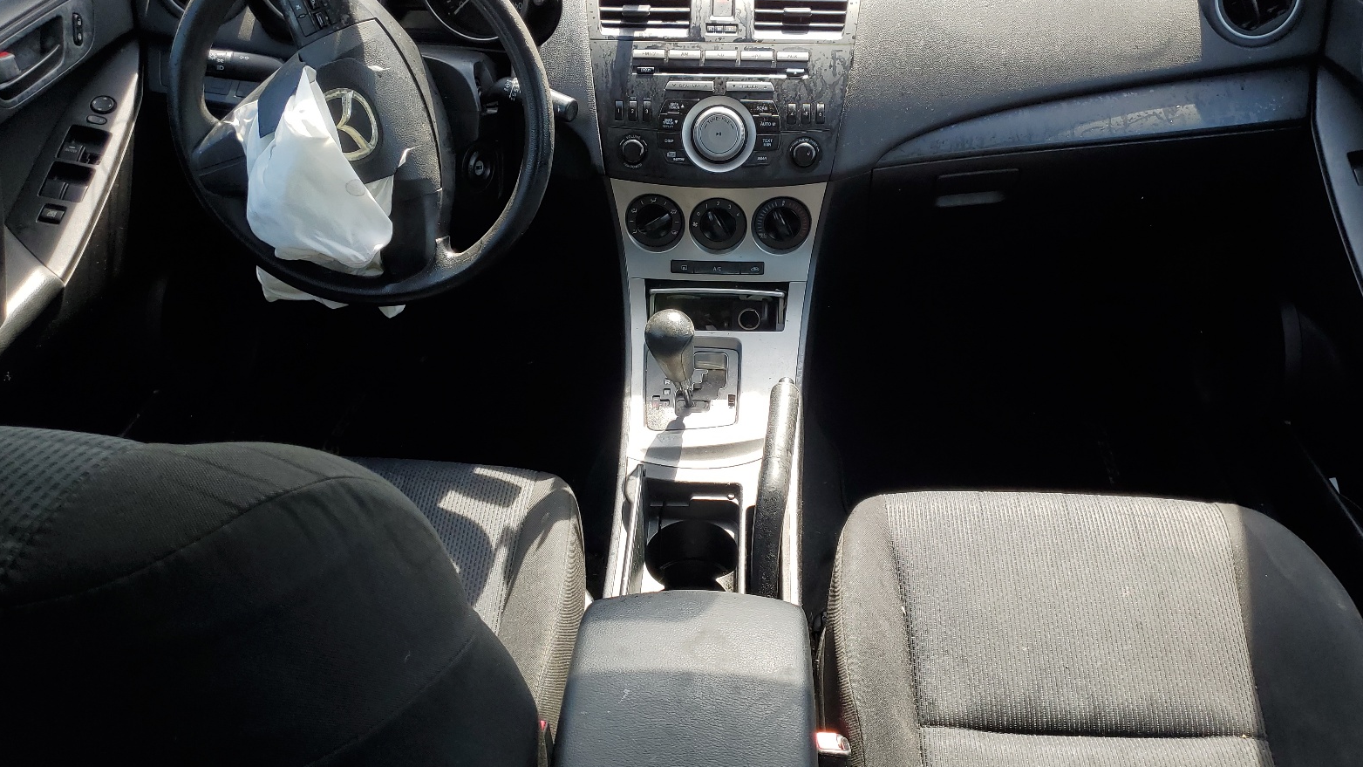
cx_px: 693
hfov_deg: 66.1
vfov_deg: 40.2
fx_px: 1048
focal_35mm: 29
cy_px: 363
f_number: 1.5
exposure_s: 1/417
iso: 50
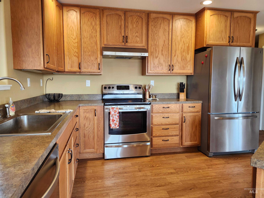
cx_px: 132
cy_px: 99
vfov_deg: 58.9
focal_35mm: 23
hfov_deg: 73.9
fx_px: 175
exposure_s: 1/120
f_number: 1.8
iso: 200
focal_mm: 5.54
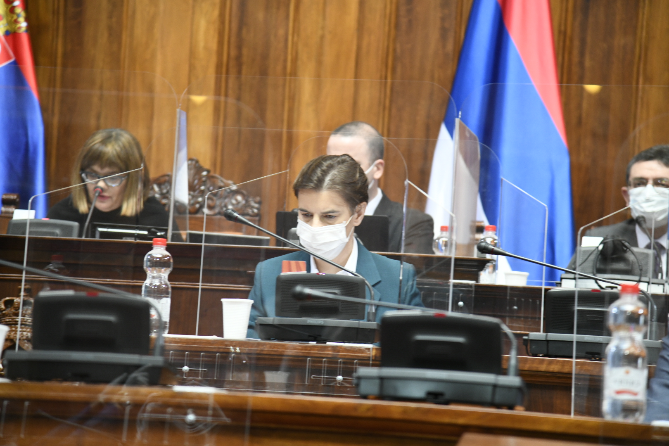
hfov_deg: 17.1
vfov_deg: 11.4
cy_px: 223
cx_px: 334
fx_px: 2230
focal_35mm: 120
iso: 2000
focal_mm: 120
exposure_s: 1/200
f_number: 4
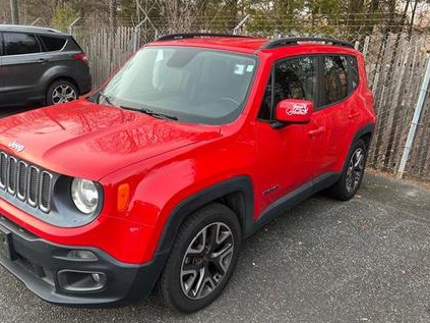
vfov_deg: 45.3
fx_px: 385
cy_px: 180
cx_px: 201
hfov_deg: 58.3
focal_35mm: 31
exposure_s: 1/121
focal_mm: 5.7
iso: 40
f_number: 1.5
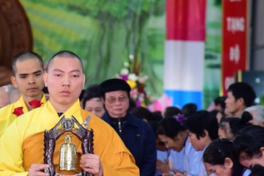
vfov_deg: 5.6
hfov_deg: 8.3
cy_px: 88
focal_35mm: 246
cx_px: 21
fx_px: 1806
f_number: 4.5
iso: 1250
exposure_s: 1/60
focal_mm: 120
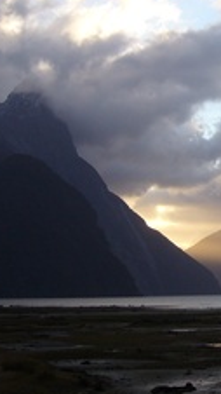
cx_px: 301
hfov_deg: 13.6
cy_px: 178
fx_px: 886
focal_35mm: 85
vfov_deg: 25.0
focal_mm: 6.6
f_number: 3
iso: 80
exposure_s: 1/250
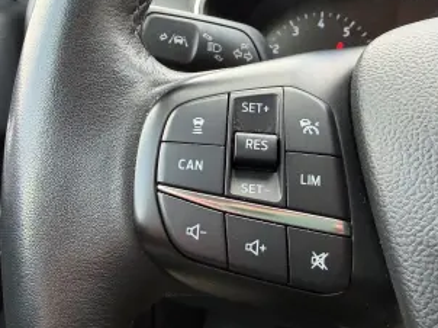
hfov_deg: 58.1
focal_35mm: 31
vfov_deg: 45.4
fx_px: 392
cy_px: 157
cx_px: 255
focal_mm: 2.22
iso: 125
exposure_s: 1/121
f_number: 2.2
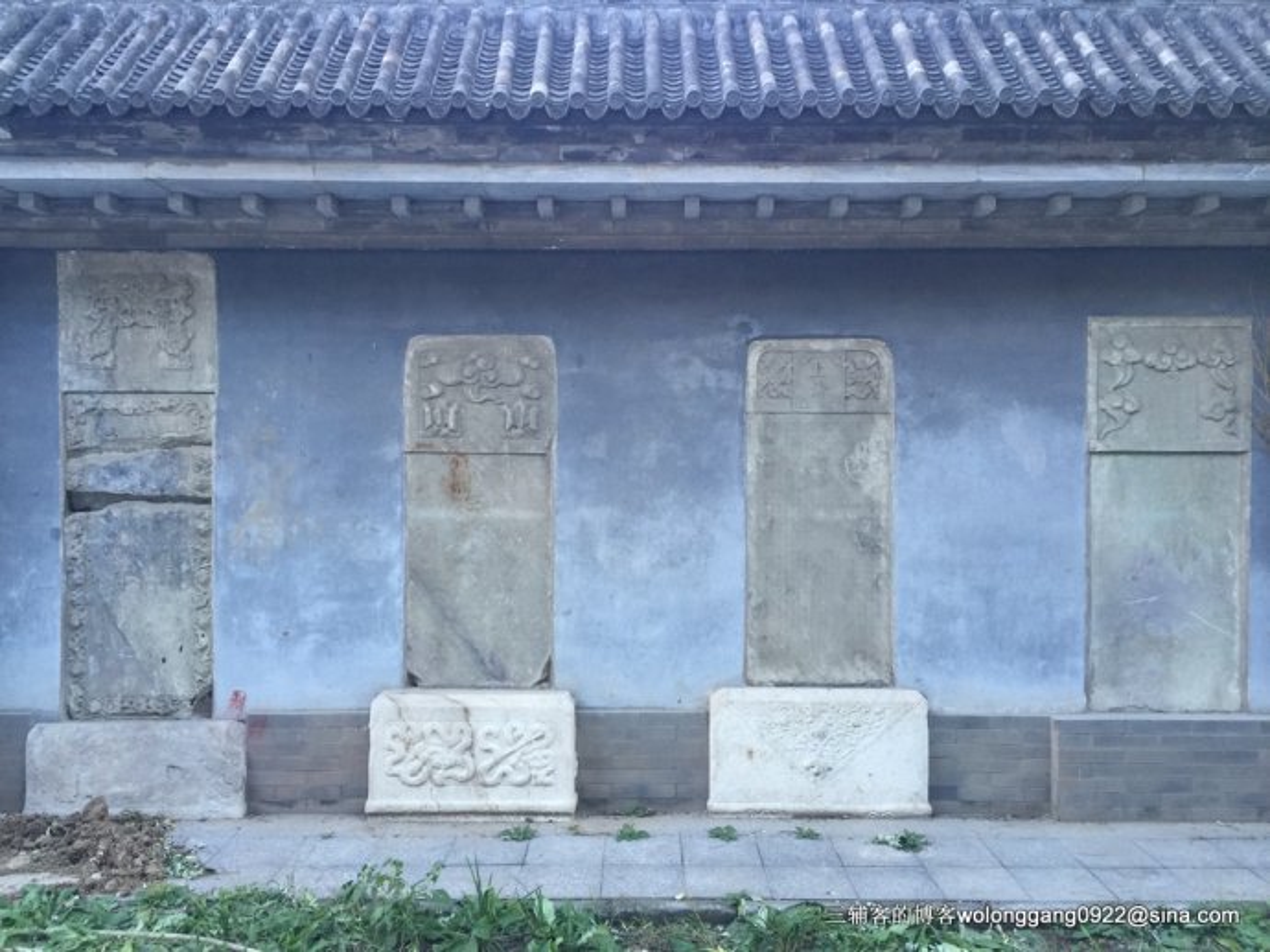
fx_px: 1064
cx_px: 635
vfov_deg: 48.2
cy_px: 476
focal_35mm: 29
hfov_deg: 61.7
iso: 32
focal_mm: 4.15
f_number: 2.2
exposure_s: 1/33
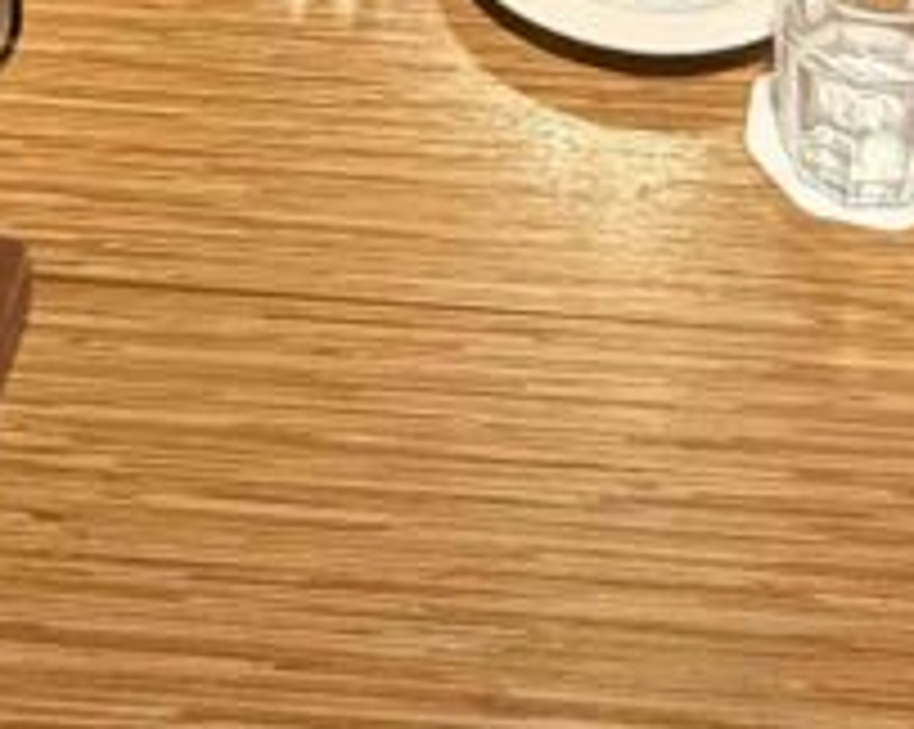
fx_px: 1865
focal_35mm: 69
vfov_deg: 15.2
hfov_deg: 27.5
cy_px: -927
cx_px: 527
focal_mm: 2.22
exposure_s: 1/50
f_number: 2.2
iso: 1250
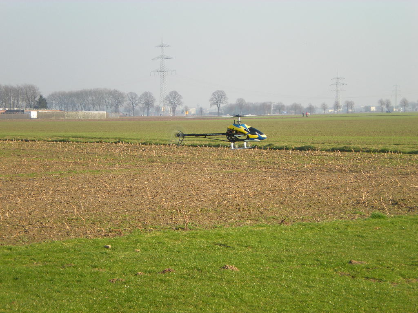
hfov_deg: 17.3
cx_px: 209
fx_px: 1377
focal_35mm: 114
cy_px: 156
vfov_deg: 13.0
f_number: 5.9
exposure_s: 1/124
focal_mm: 18.9
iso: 64
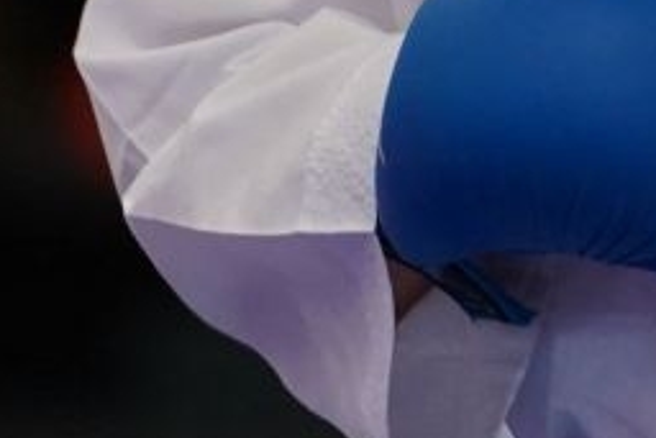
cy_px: -589
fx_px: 23209
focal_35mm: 1273
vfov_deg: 1.1
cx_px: 1335
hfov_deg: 1.6
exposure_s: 1/1000
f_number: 2.8
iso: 2000
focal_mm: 181
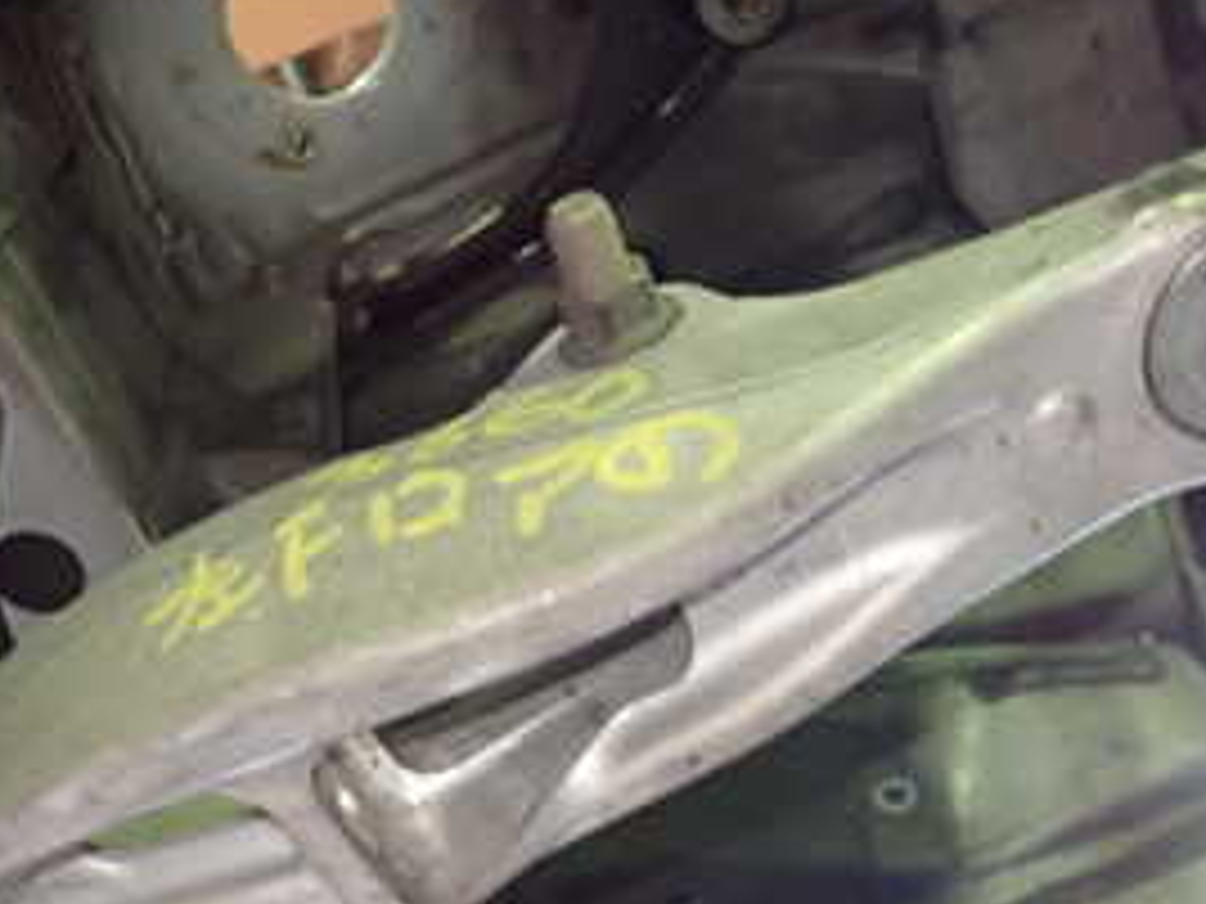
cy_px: 882
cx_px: 504
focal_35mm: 56
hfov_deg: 34.3
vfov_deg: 25.0
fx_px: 1951
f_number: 2
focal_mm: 4.5
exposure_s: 1/30
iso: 800
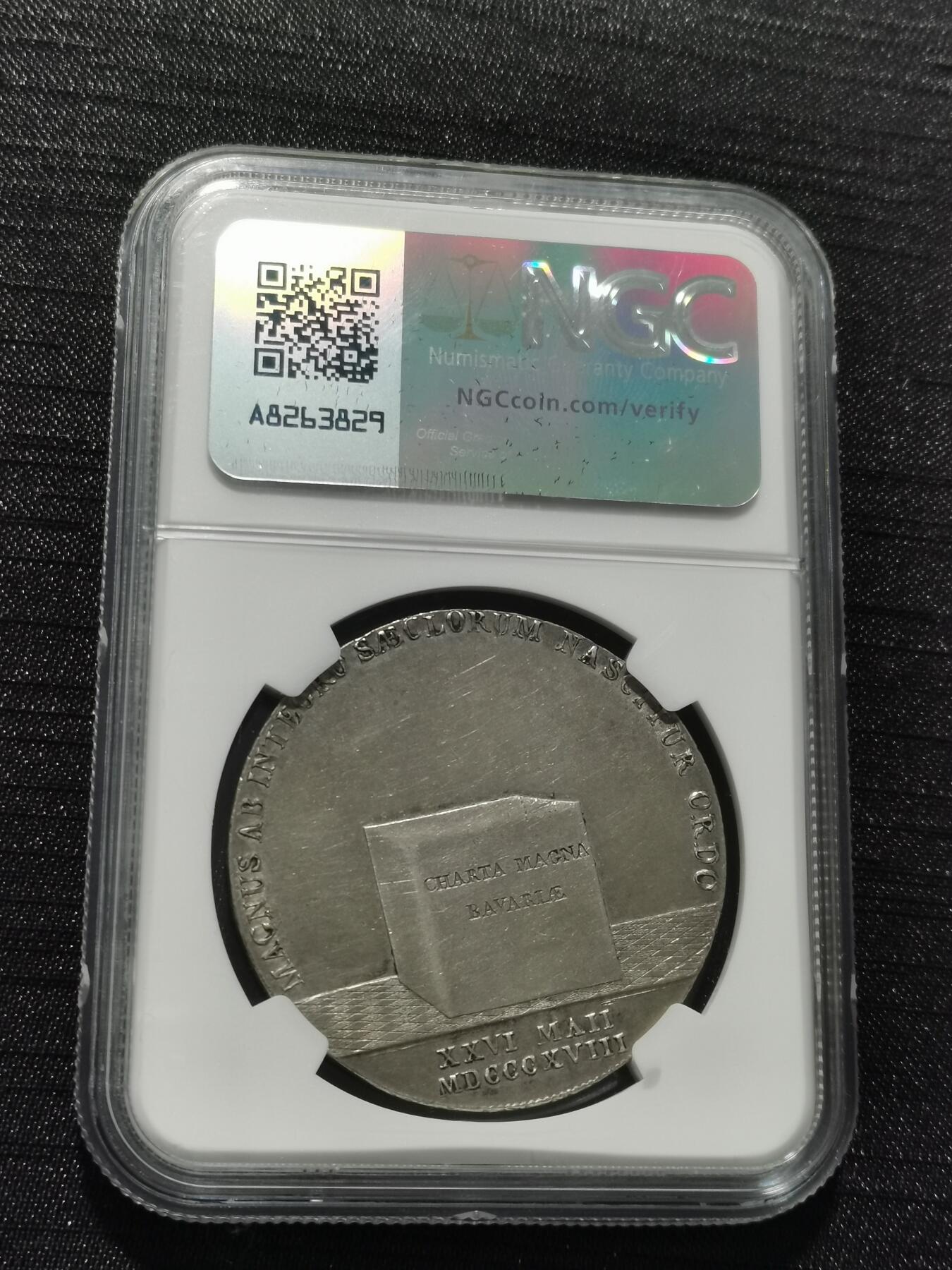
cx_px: 476
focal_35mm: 55
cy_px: 635
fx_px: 2017
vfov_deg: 34.9
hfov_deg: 26.6
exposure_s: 1/100
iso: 64
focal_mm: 5.58
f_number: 1.8
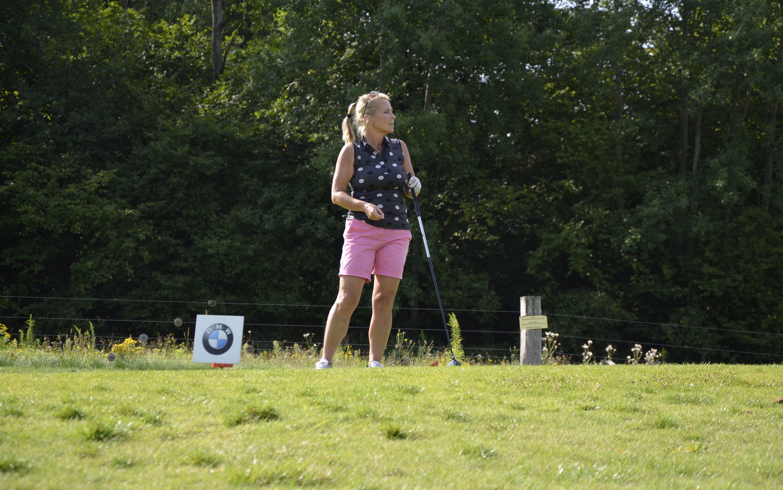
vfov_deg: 12.2
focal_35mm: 107
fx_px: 2283
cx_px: 392
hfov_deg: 19.5
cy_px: 256
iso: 100
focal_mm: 70
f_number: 5.3
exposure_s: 1/200
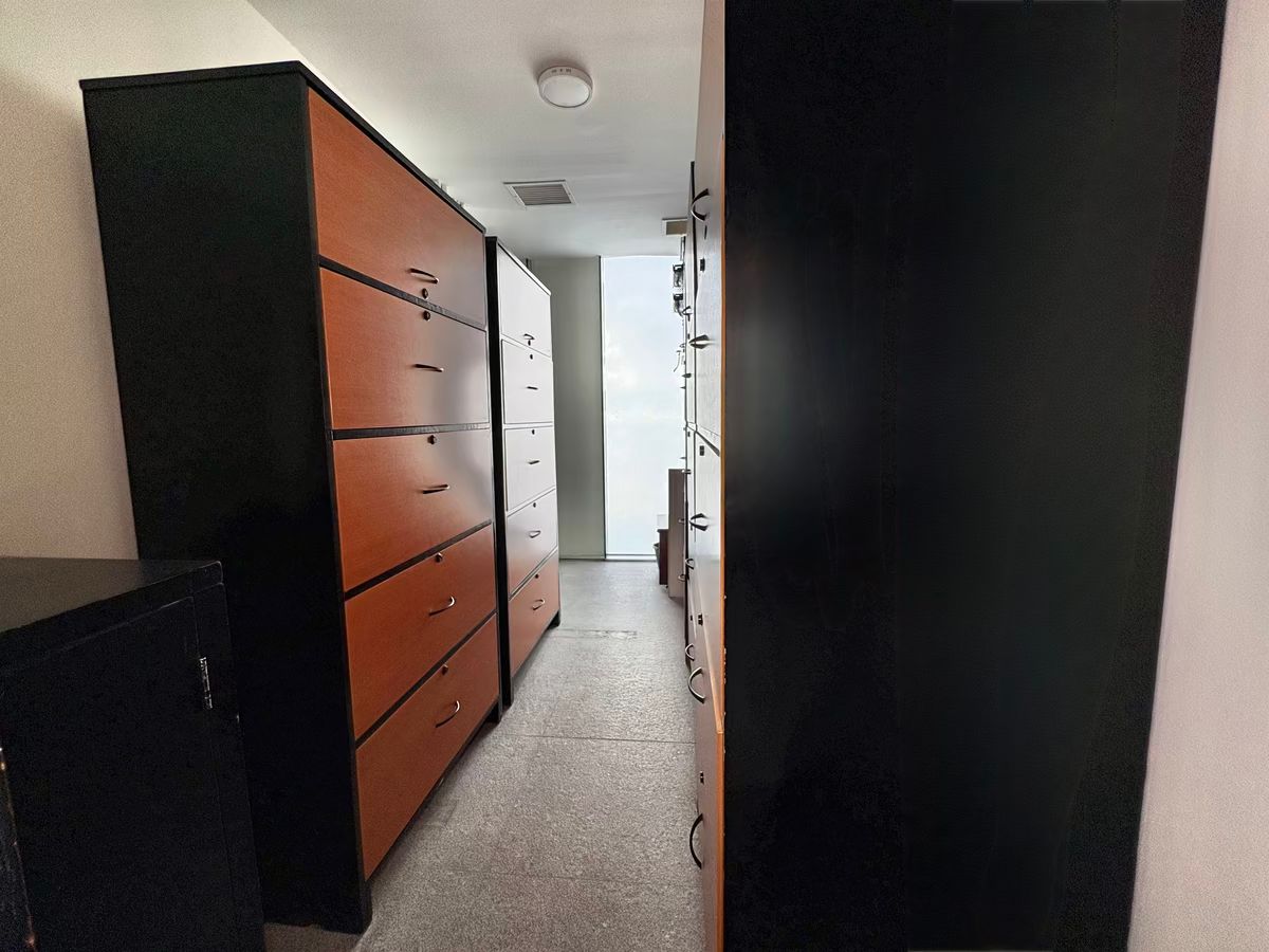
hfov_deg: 102.1
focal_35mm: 14
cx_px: 634
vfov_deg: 85.7
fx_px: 513
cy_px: 476
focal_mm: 2.22
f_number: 2.2
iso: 64
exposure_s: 1/140
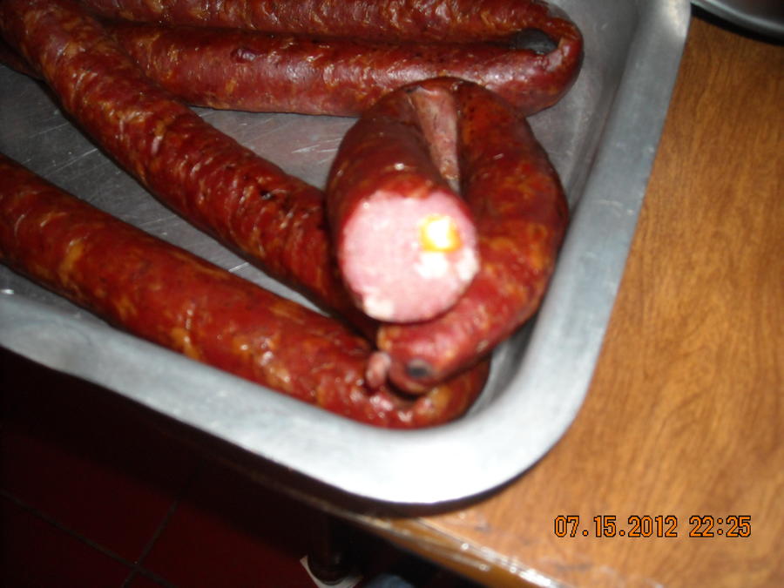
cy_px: 294
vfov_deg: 40.7
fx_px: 793
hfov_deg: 52.6
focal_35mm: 35
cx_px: 392
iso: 200
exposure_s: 1/60
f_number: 2.8
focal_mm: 5.7
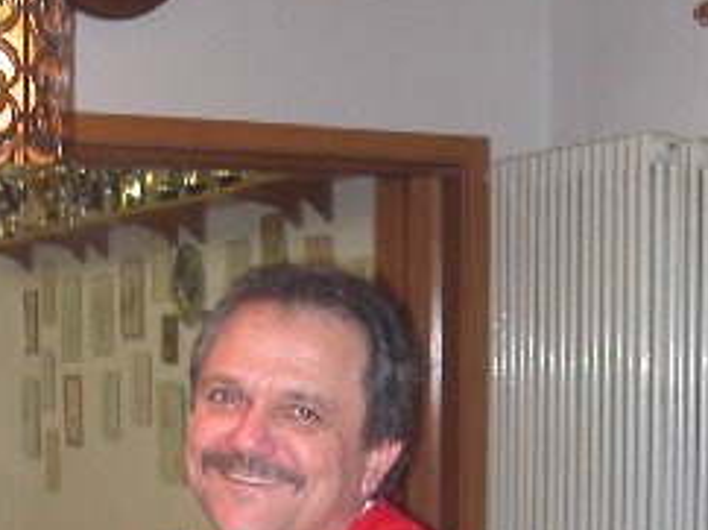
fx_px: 1716
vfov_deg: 17.0
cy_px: 562
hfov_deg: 23.3
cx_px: 351
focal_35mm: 84
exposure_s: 1/59.9
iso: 161
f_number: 2.7
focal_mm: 5.6
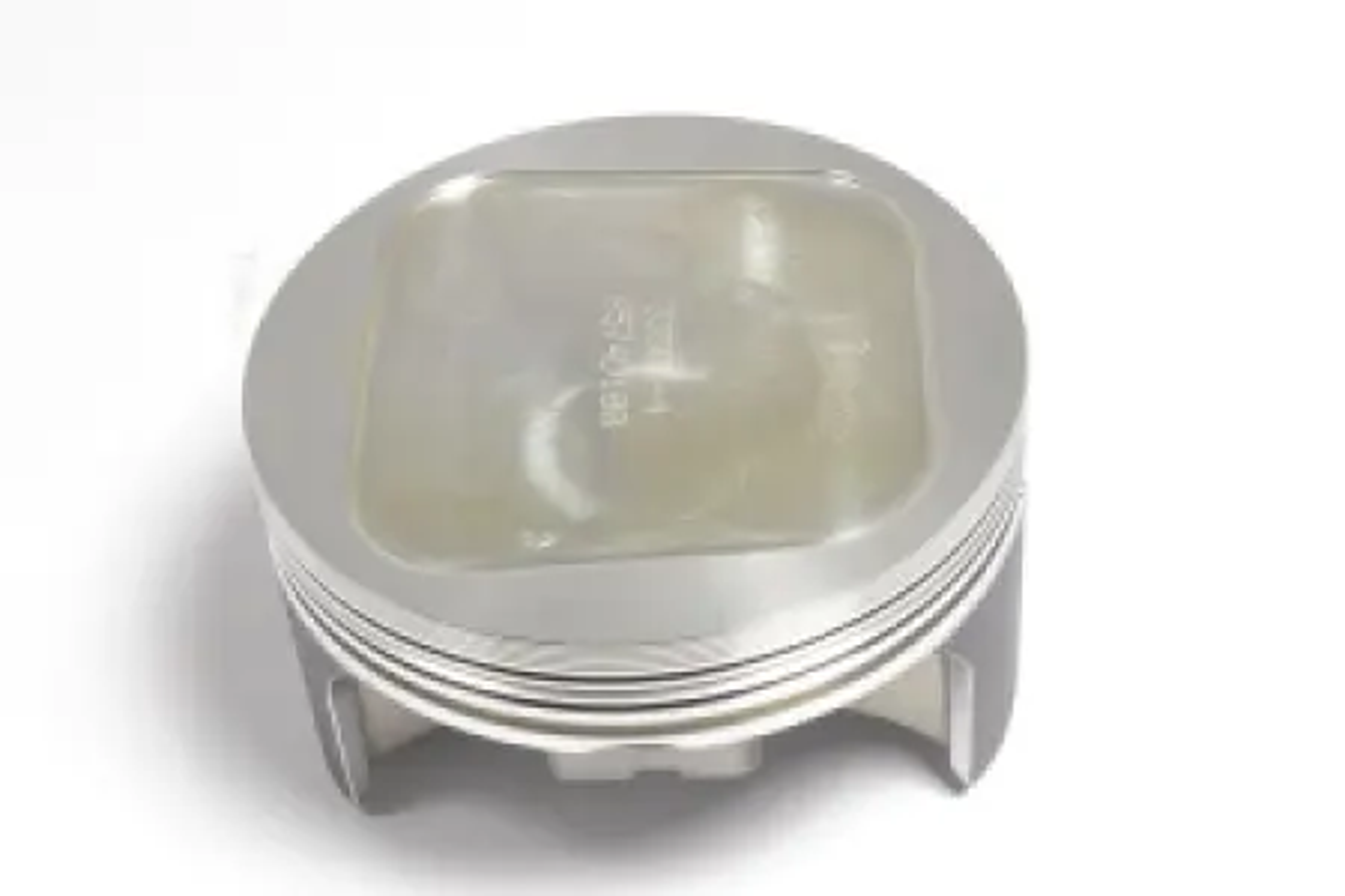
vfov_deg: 20.2
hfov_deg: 29.9
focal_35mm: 68
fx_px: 2522
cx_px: 672
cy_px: 448
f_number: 22
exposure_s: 1/5
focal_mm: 45
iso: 400
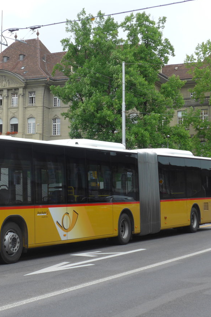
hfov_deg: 17.3
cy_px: 158
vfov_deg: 26.0
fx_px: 685
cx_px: 30
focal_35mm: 78
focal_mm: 11.3
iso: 125
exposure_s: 1/250
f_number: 3.4
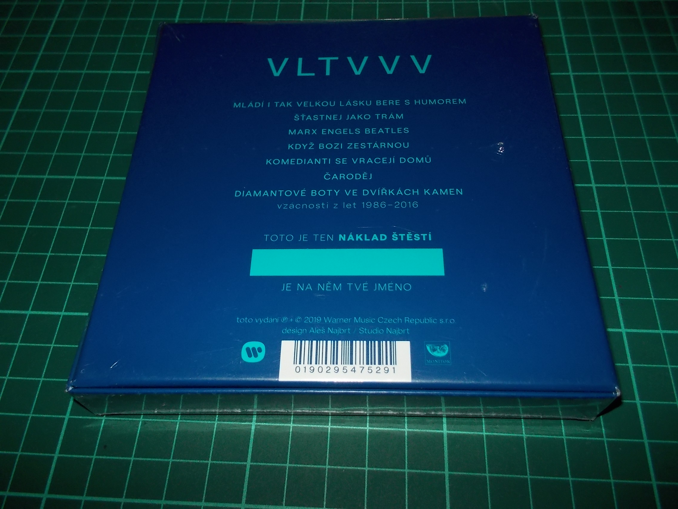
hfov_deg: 61.7
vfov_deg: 48.2
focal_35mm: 29
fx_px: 568
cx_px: 339
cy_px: 254
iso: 200
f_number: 3.3
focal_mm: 4.1
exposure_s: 1/30
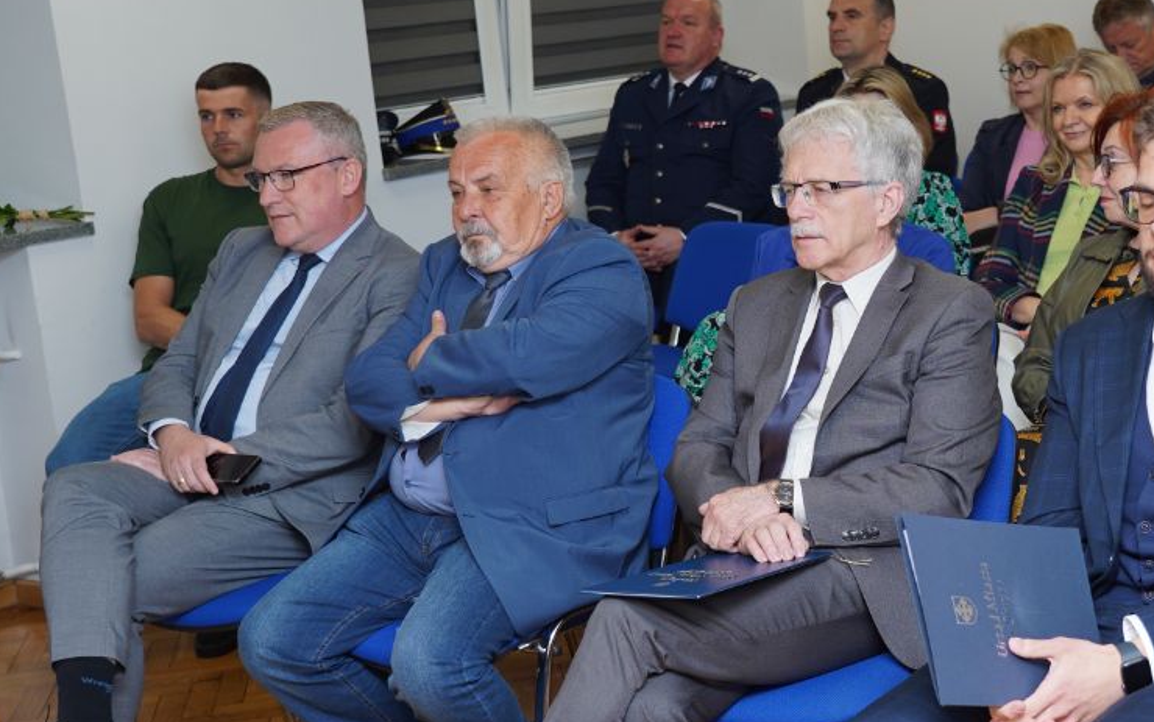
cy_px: 458
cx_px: 883
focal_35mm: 68
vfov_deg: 19.1
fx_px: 2139
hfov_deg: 29.6
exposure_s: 1/100
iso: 200
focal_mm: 38
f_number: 4
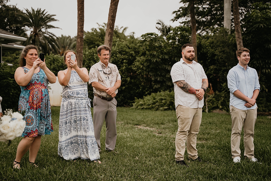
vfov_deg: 27.5
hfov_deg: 40.3
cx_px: 136
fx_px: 369
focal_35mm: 49
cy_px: 90
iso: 400
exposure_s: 1/500
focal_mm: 49
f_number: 2.8
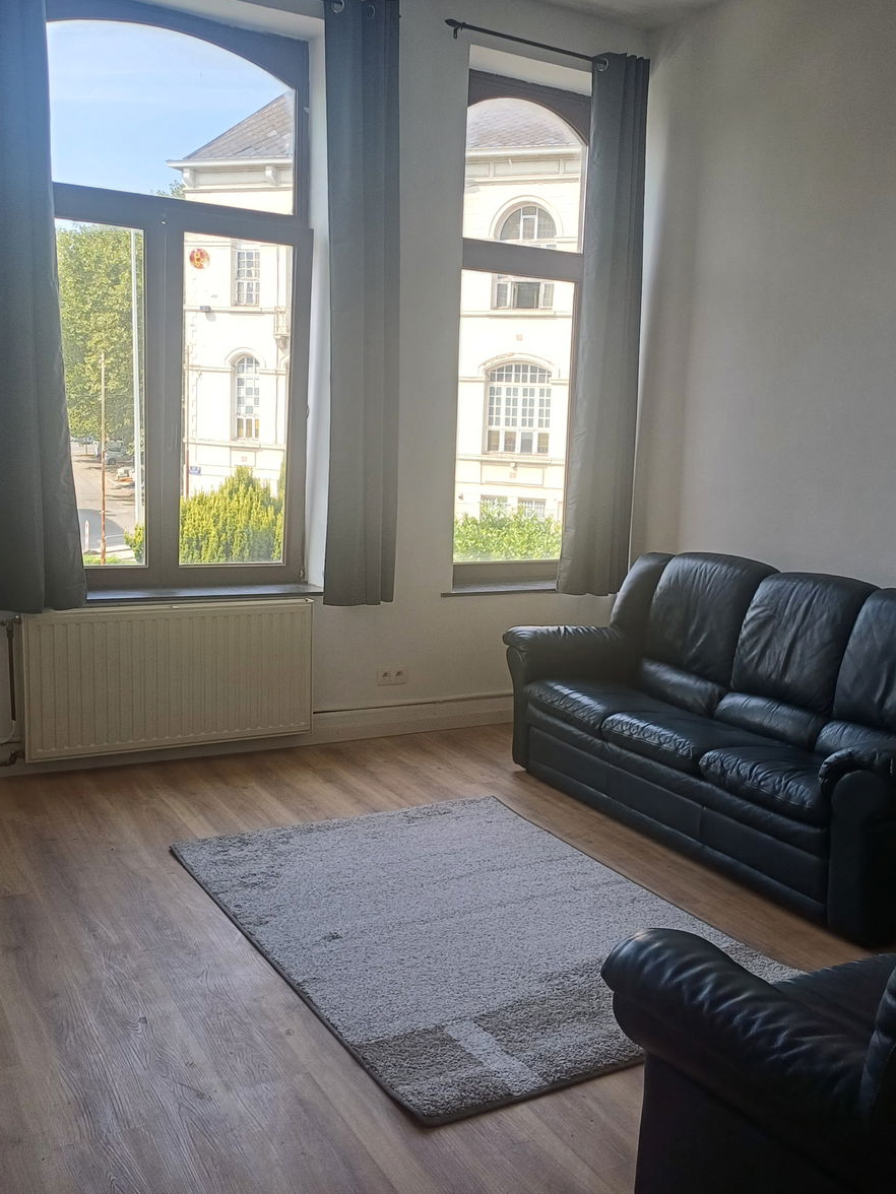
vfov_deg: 54.0
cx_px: 546
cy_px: 590
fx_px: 1173
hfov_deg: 41.6
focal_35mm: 34
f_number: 1.8
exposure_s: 1/142
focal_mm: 4.65
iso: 50
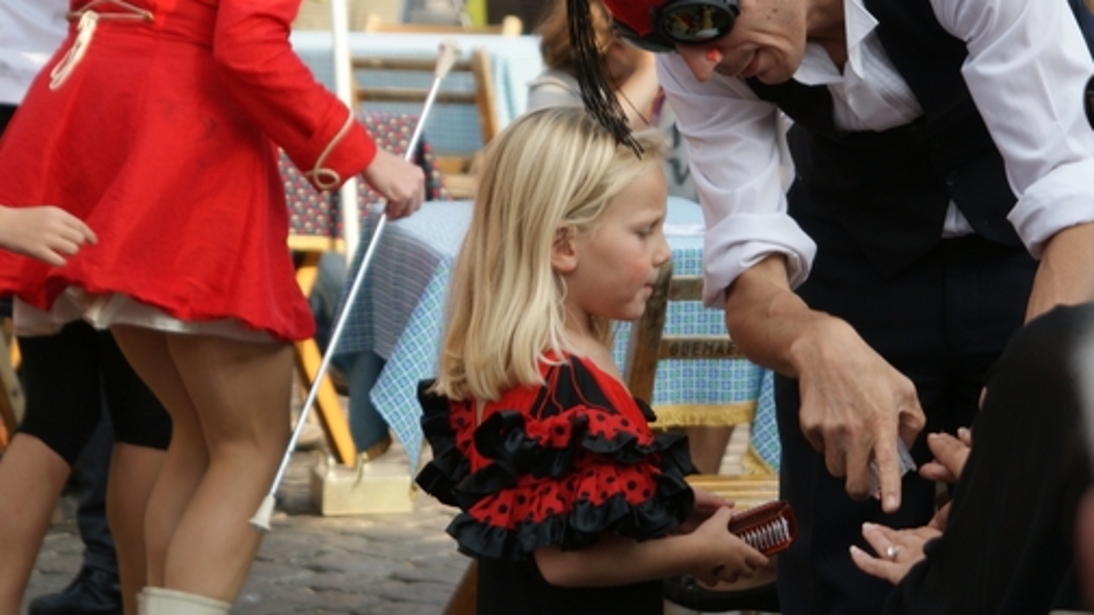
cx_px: 635
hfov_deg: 11.5
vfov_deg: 6.5
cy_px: 230
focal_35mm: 187
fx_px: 5424
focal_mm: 100
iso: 125
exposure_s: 1/320
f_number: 5.6
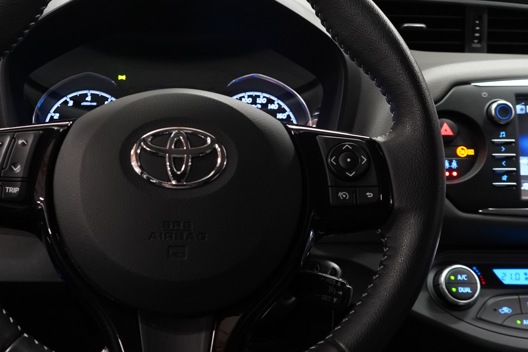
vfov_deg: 26.4
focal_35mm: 51
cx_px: 177
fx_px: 748
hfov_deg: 38.4
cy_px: 147
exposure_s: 1/20
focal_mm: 30
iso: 4000
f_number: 5
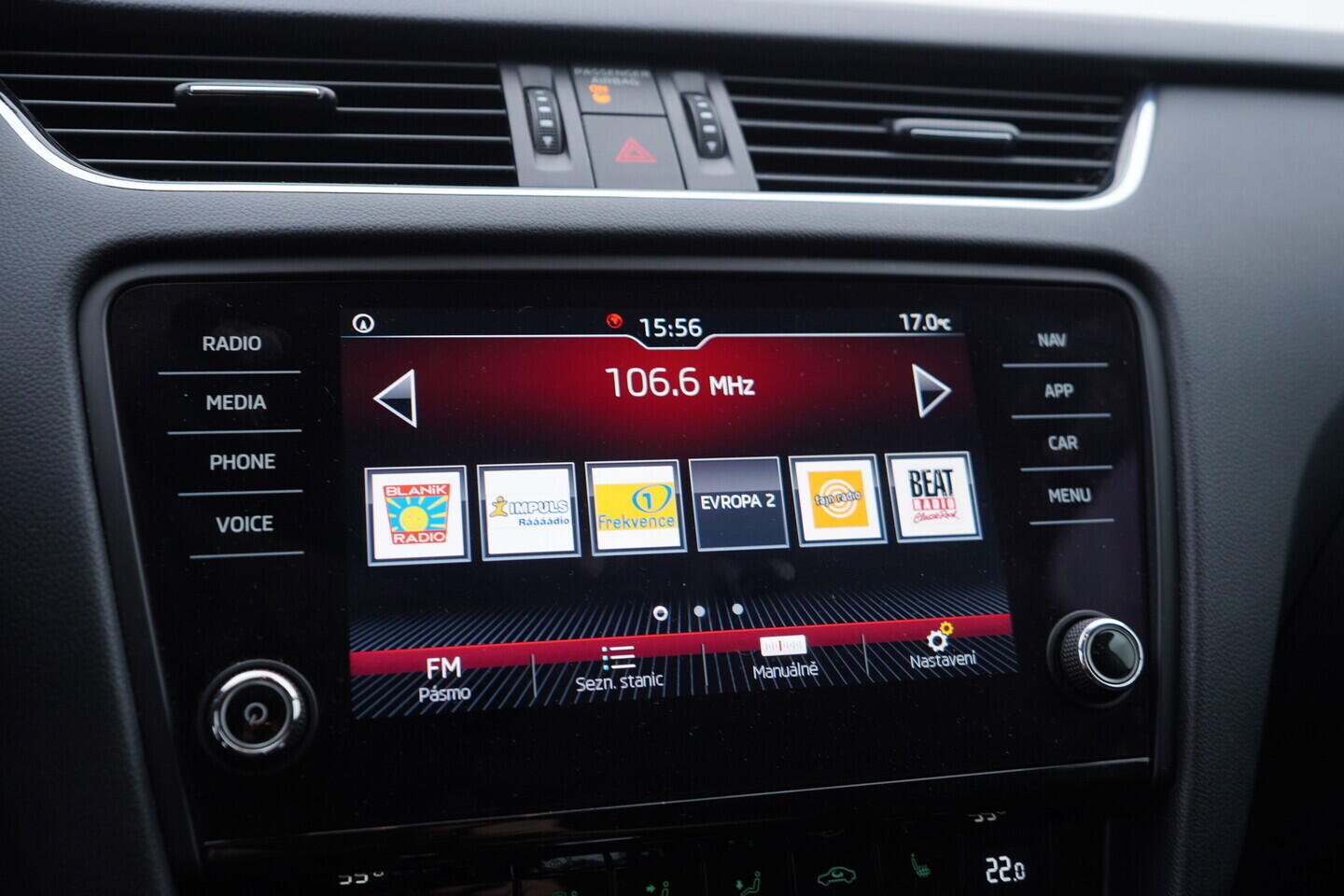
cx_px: 672
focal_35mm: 36
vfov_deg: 36.9
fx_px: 1344
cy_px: 448
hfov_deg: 53.1
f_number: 3.2
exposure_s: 1/50
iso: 125
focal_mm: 24
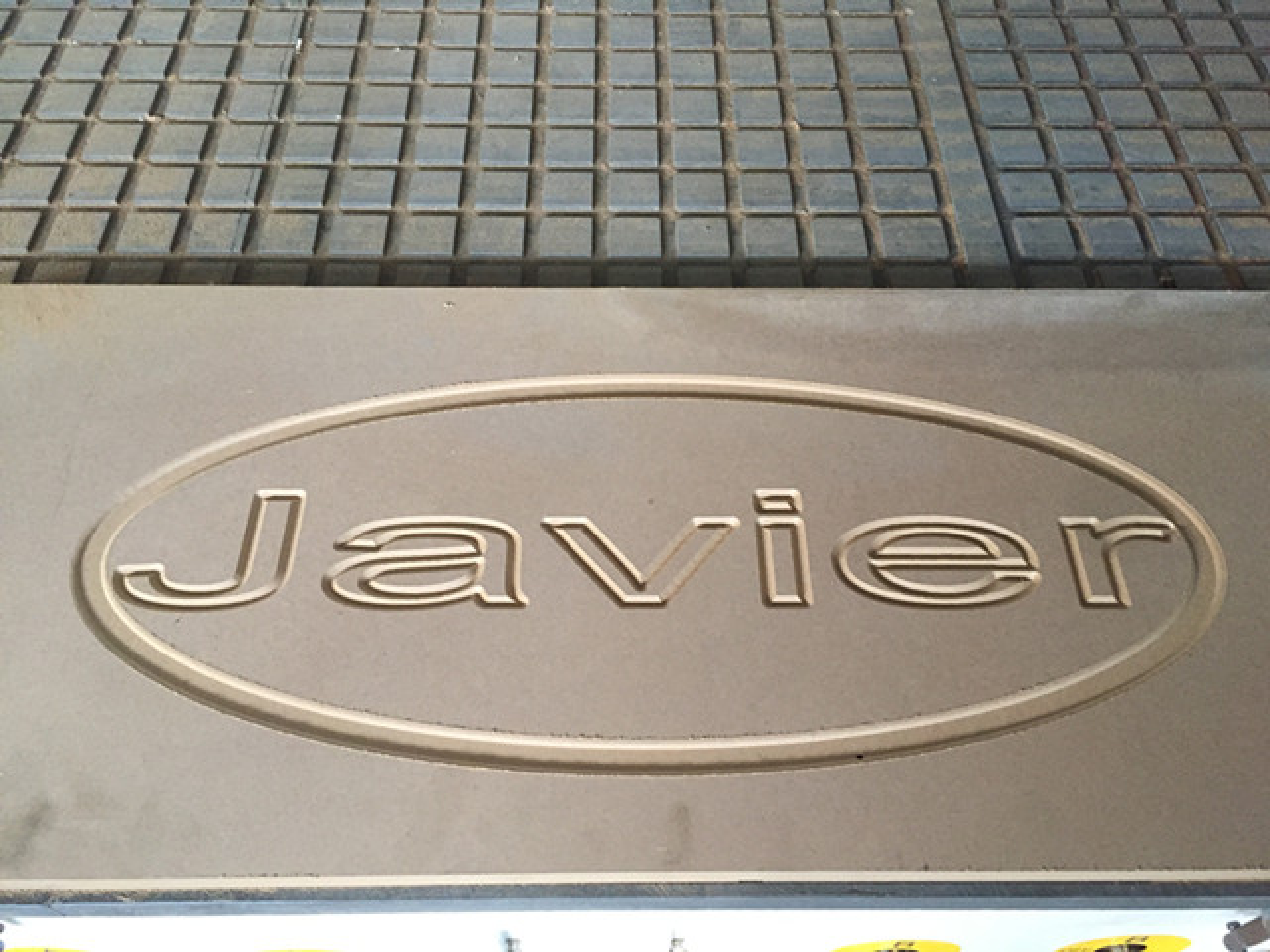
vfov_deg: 48.2
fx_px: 1064
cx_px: 635
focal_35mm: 29
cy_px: 476
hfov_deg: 61.7
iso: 250
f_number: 2.2
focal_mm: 4.15
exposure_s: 1/25
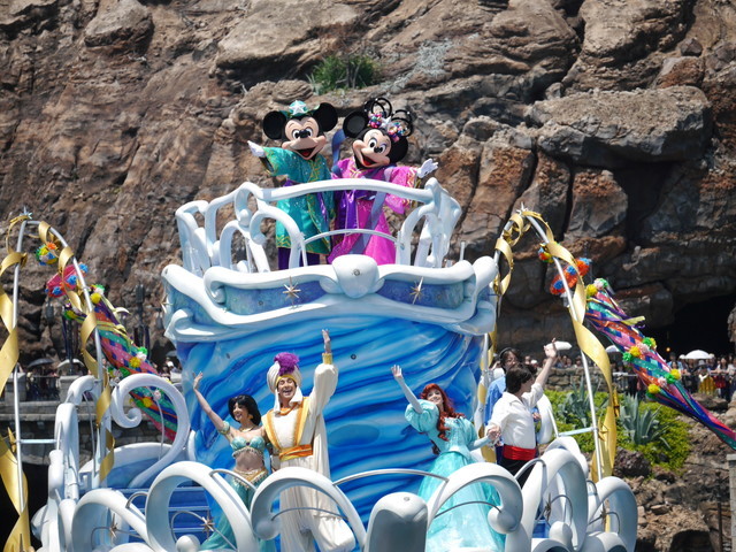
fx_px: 6379
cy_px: 276
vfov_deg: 5.0
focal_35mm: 300
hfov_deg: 6.6
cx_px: 368
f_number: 5.6
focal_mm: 150
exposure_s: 1/500
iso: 160
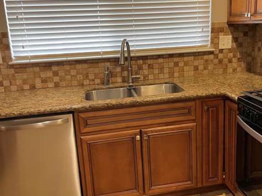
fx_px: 257
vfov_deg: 41.7
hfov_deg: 53.7
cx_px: 151
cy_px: 84
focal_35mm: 34
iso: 125
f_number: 1.6
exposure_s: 1/60
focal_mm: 4.2
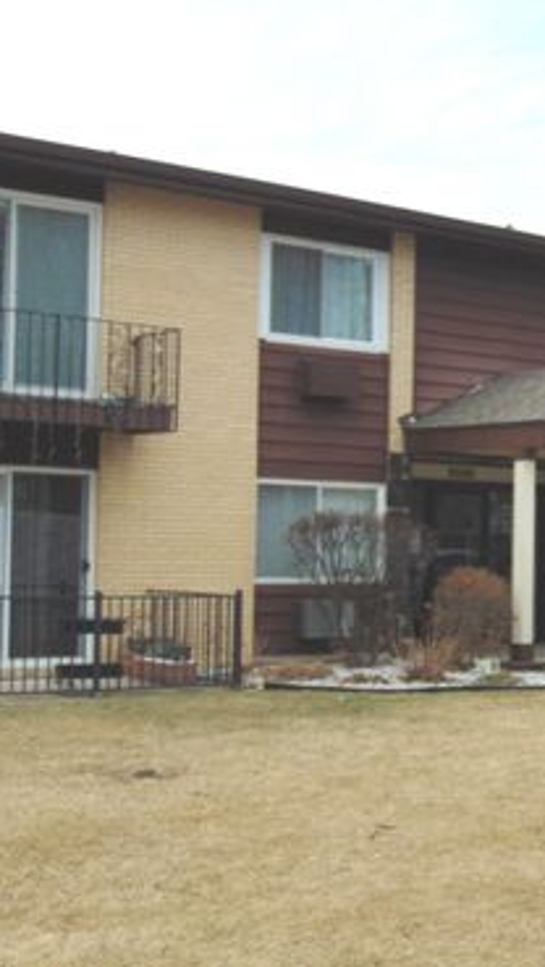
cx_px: 464
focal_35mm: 62
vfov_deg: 33.8
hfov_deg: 19.2
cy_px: 489
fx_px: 1590
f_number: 3.3
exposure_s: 1/800
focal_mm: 7.6
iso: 80
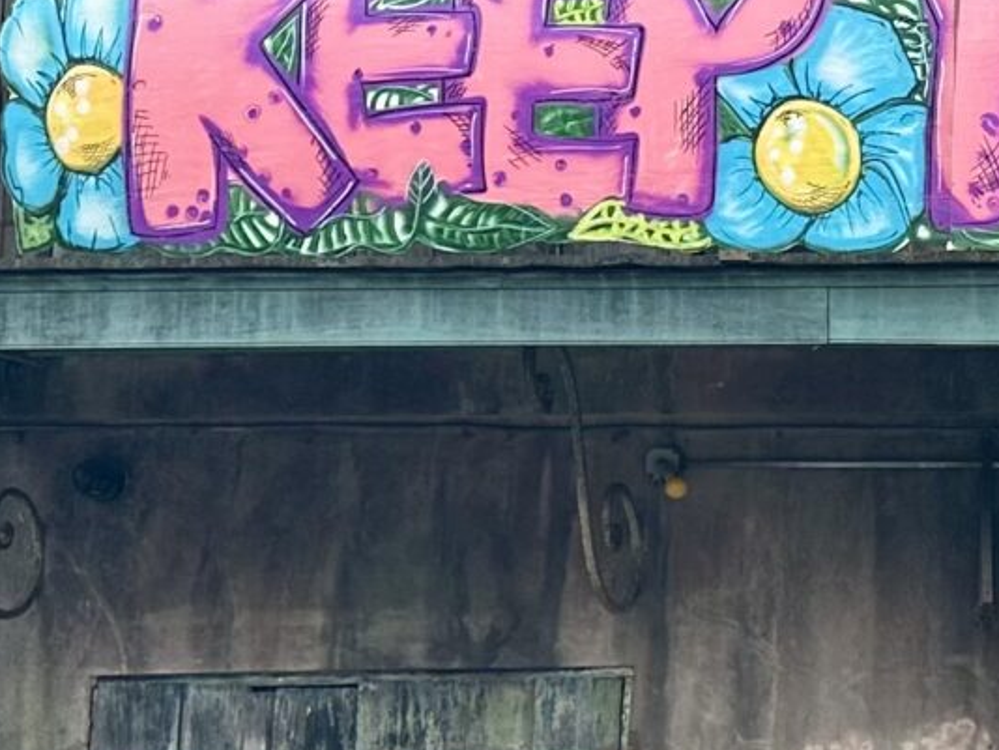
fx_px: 3320
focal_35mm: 115
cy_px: 561
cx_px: 1641
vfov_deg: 12.9
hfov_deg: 15.4
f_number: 1.78
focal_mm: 6.86
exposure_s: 1/1289
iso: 80
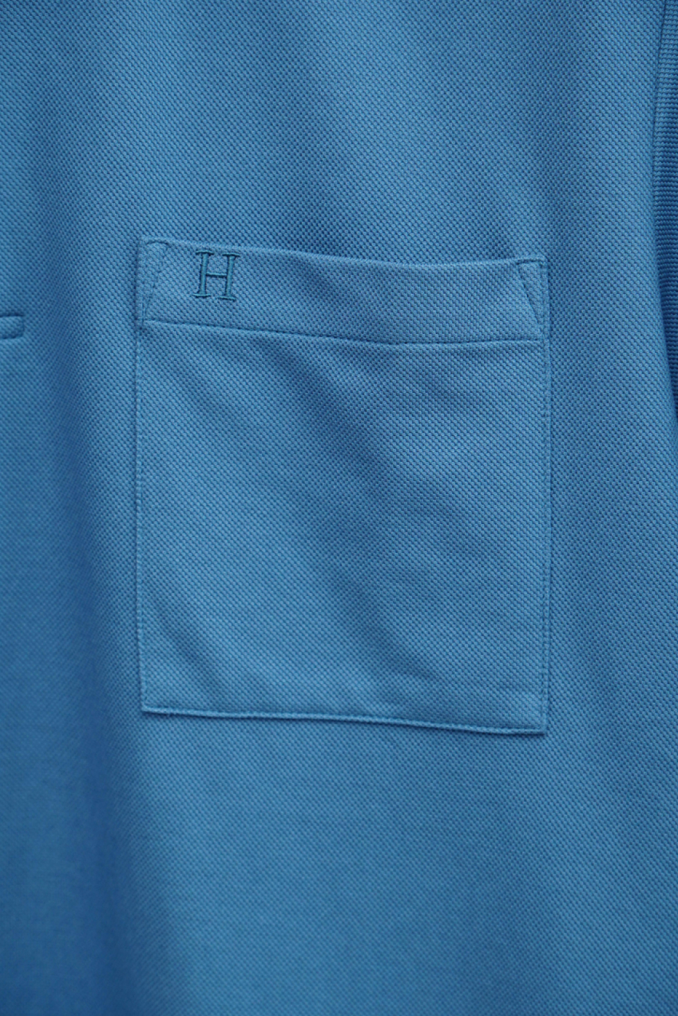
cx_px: 321
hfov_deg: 11.8
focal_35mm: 116
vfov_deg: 17.6
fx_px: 3275
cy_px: 521
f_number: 4
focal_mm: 70
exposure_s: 1/250
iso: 320
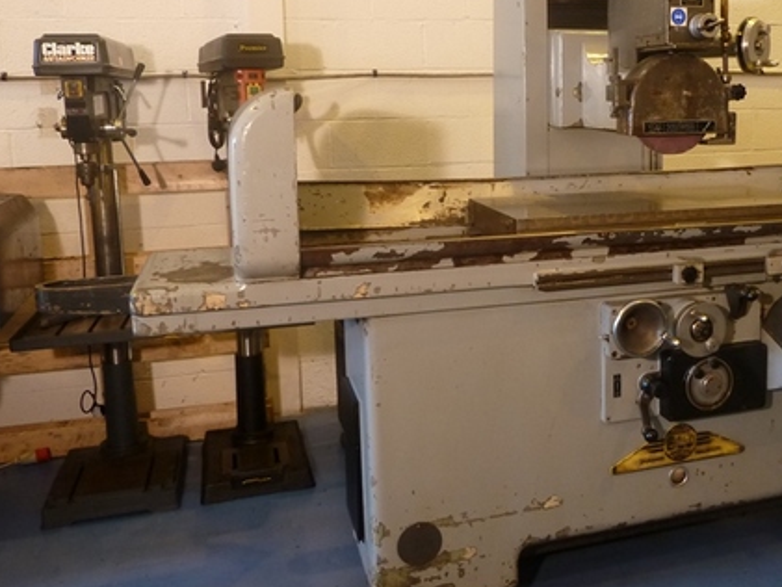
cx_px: 568
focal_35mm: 38
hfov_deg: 47.5
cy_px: 210
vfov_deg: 37.4
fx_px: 859
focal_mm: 4.1
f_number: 3.3
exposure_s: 1/30
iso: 200
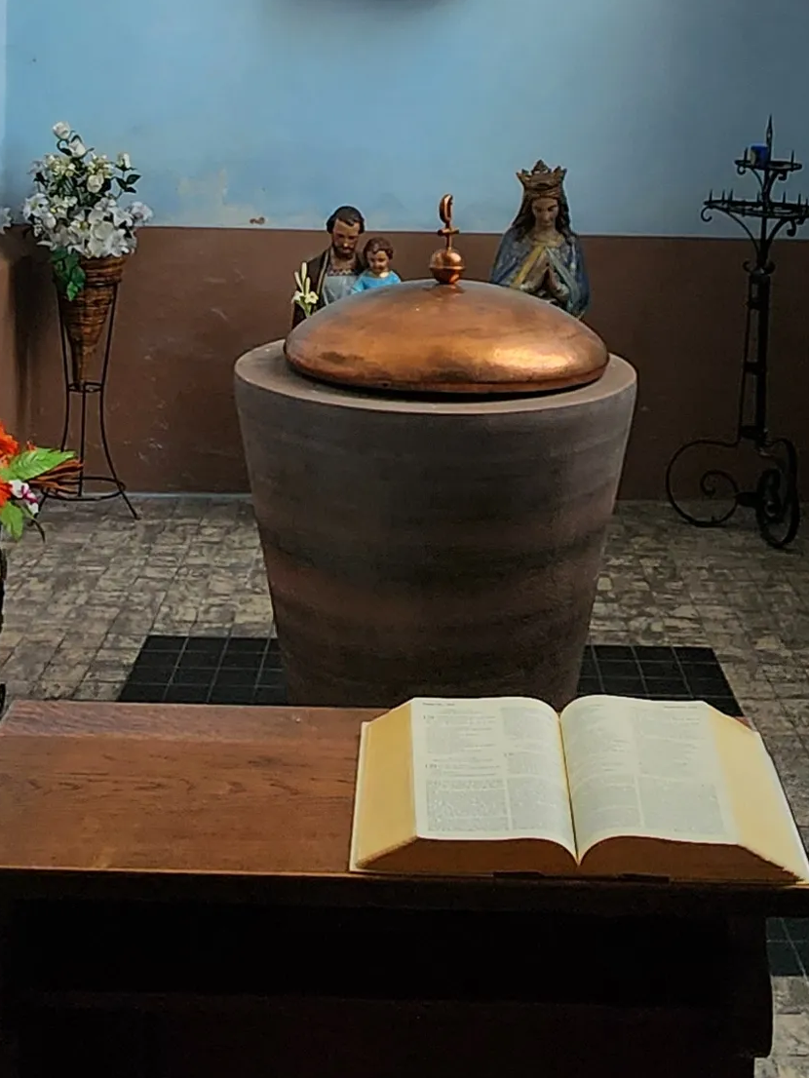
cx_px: 428
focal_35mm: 47
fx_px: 1464
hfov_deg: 30.9
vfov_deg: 36.9
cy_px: 43
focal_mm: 2.2
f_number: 2.2
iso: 64
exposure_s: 1/60
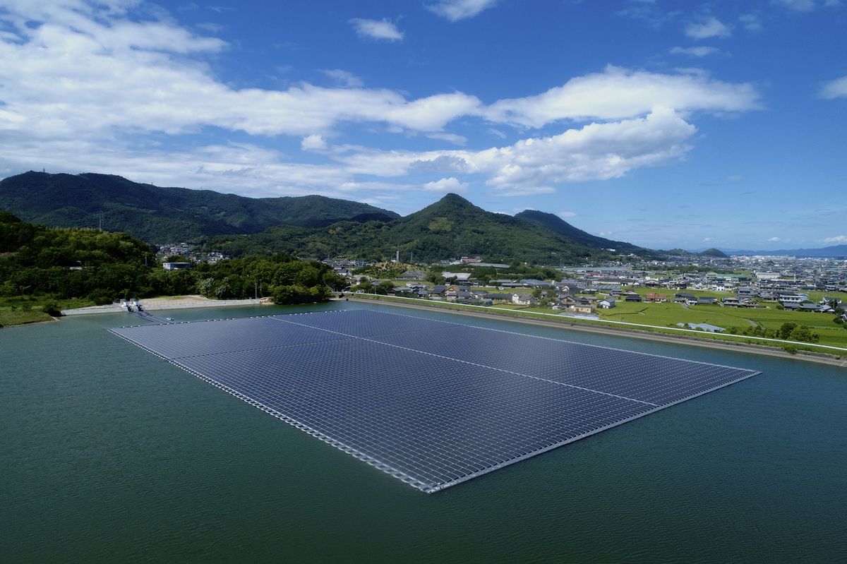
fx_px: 564
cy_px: 282
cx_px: 424
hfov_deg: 73.8
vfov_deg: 53.1
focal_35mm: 24
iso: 500
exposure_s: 1/640
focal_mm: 8.8
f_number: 6.3
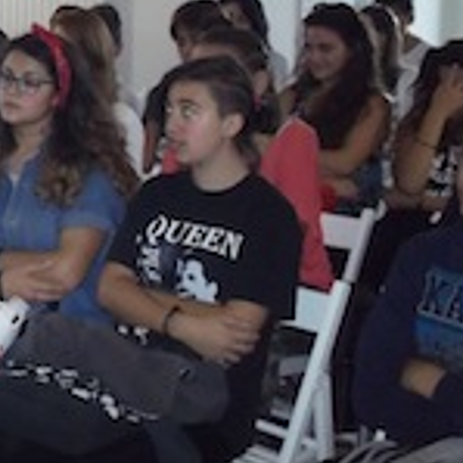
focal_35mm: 81
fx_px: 1226
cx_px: -75
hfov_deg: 20.2
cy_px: 68
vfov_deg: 21.0
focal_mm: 6.3
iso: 360
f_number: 4.5
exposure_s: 1/60
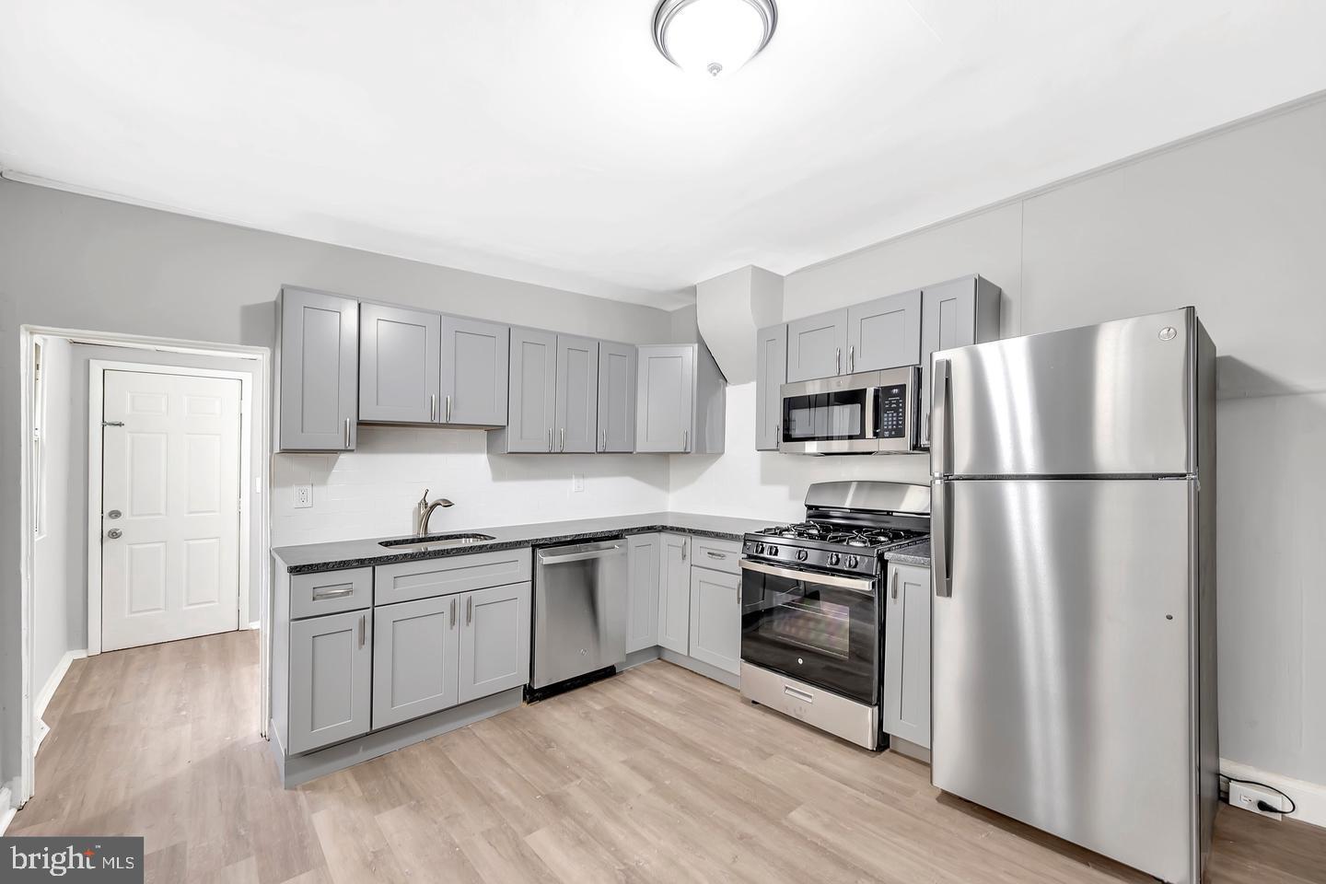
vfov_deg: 81.2
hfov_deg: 104.3
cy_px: 442
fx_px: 516
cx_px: 663
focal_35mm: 14
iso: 100
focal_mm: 14
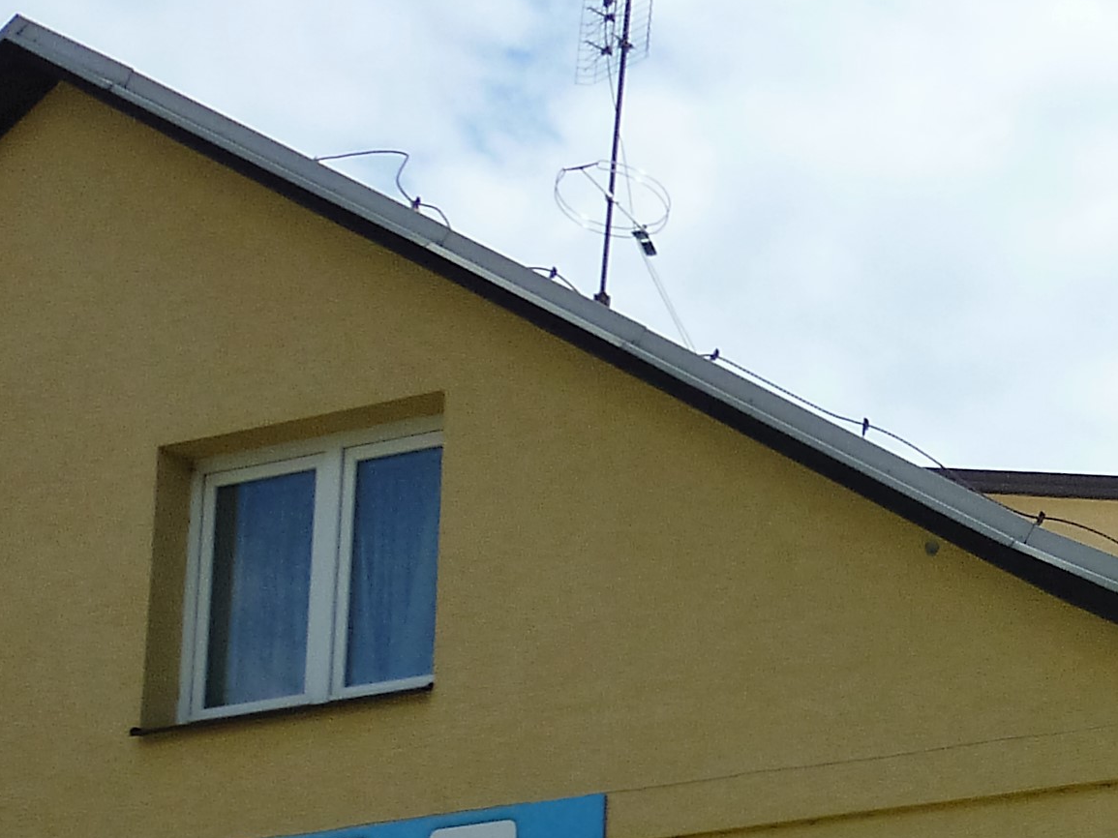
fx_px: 3359
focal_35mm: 104
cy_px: 1126
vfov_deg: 13.6
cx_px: 1618
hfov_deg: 17.3
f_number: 8
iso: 80
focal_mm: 5.5
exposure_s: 1/200
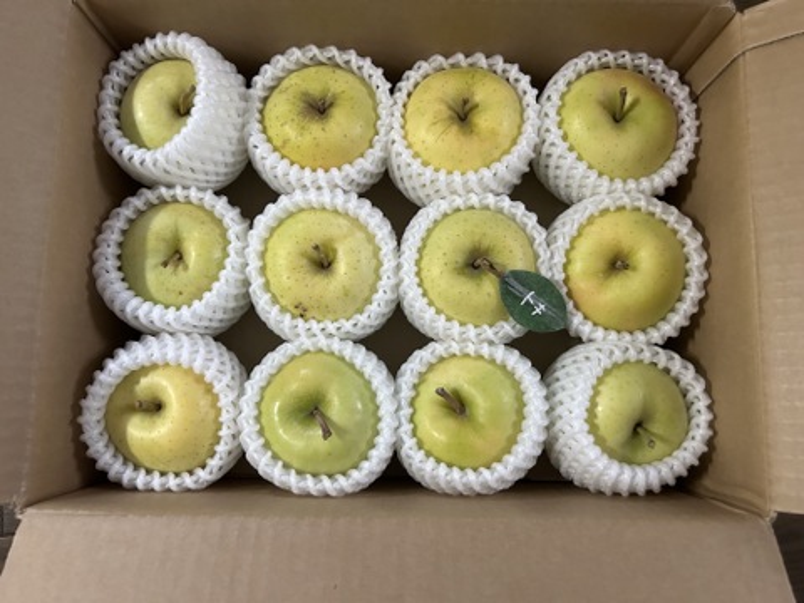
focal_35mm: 26
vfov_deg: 53.1
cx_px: 402
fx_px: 604
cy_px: 302
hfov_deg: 67.3
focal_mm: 5.7
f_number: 1.5
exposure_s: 1/50
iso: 500
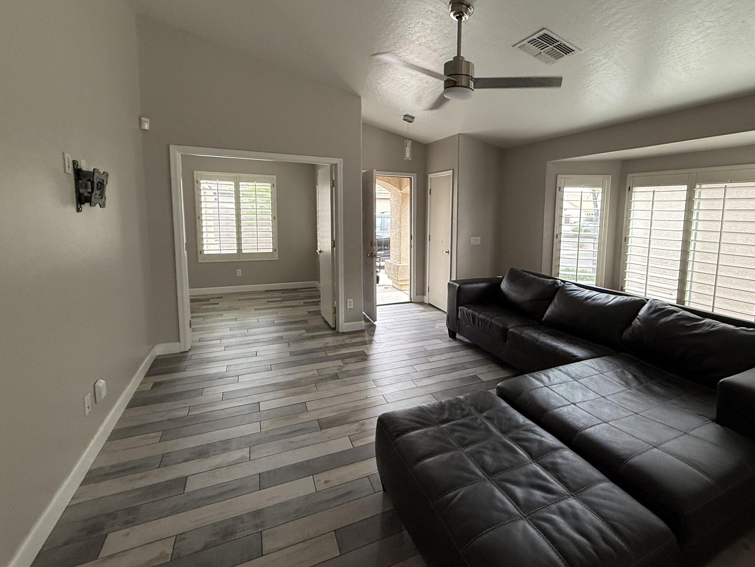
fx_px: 393
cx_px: 464
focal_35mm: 18
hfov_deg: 86.3
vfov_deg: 71.4
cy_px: 254
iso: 125
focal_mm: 2.22
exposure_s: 1/99
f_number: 2.2
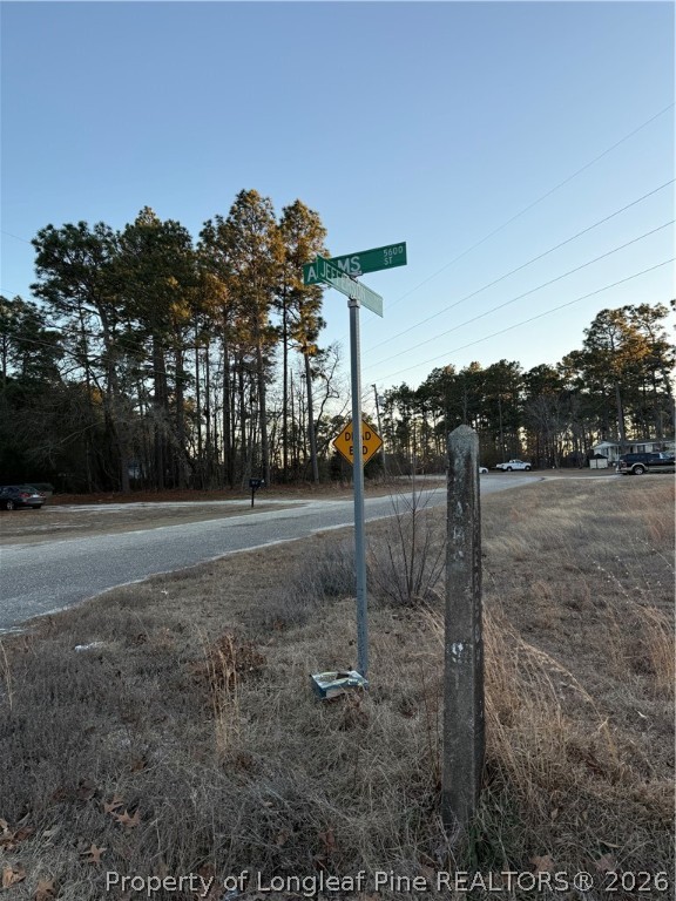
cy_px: 450
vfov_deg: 71.6
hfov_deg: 56.8
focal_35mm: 24
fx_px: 625
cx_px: 338
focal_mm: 6.76
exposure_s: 1/708
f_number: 1.78
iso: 80
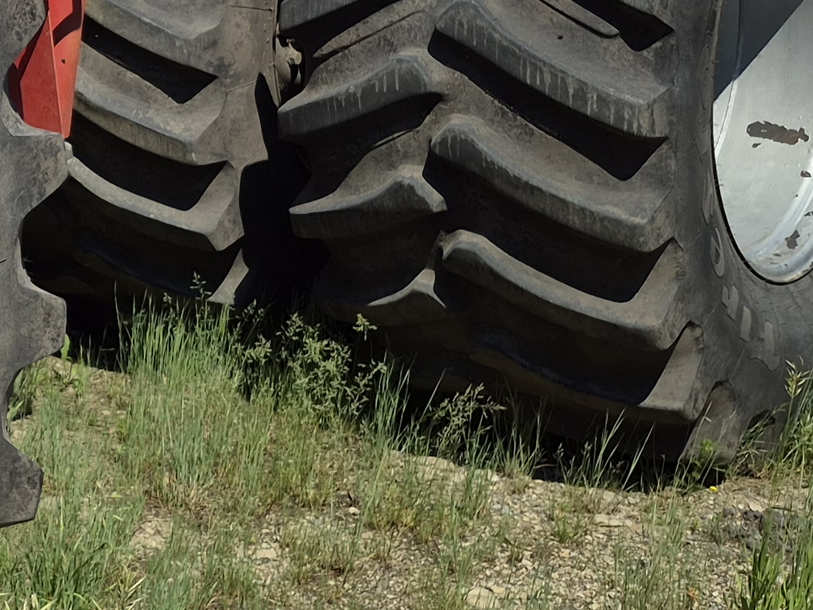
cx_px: -544
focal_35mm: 90
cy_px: -102
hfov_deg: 18.3
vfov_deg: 15.9
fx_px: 2114
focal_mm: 5.4
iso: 25
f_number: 1.8
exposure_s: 1/1456
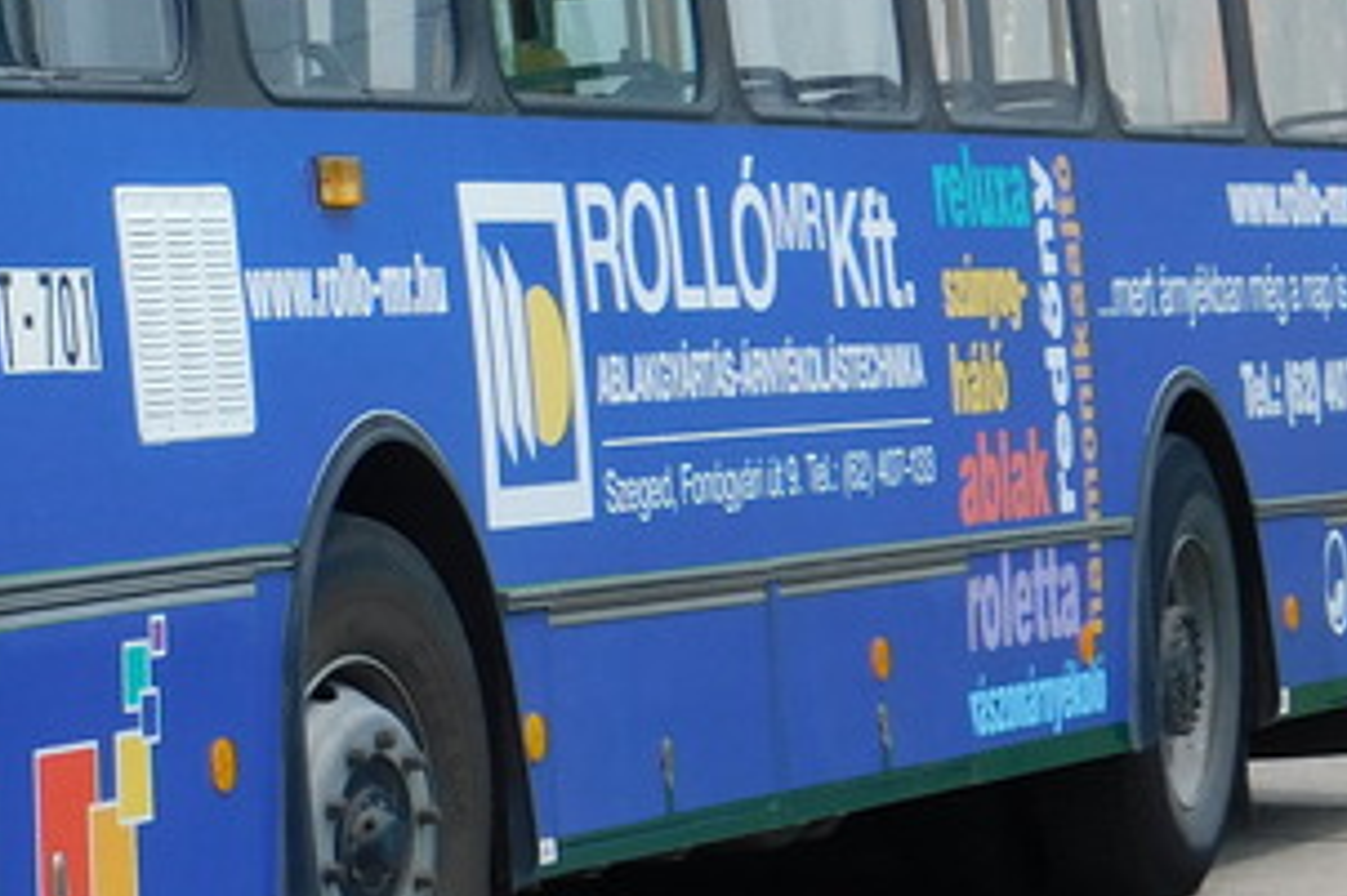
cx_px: -219
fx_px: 8713
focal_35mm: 233
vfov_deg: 5.9
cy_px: 76
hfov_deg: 8.7
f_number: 4.2
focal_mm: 11.7
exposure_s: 1/640
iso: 125
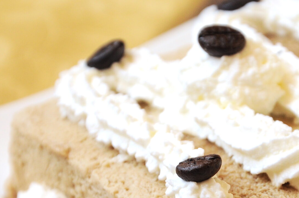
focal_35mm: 299
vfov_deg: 4.6
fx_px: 2481
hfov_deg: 6.9
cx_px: 208
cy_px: 215
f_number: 6.3
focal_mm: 85
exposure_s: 1/30
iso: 400
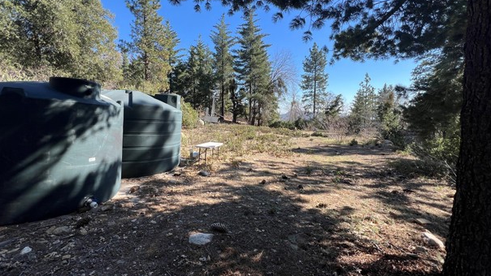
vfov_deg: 70.5
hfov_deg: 102.9
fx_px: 195
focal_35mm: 15
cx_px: 232
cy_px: 131
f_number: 1.8
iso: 32
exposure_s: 1/521
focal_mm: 1.57
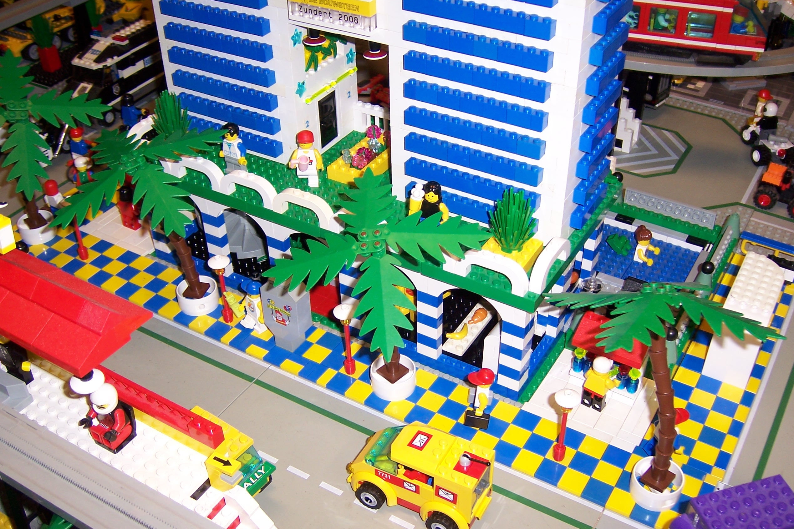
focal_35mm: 38
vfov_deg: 35.0
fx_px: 838
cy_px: 293
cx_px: 398
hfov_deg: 50.7
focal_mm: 6.2
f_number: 2.8
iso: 80
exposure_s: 1/60
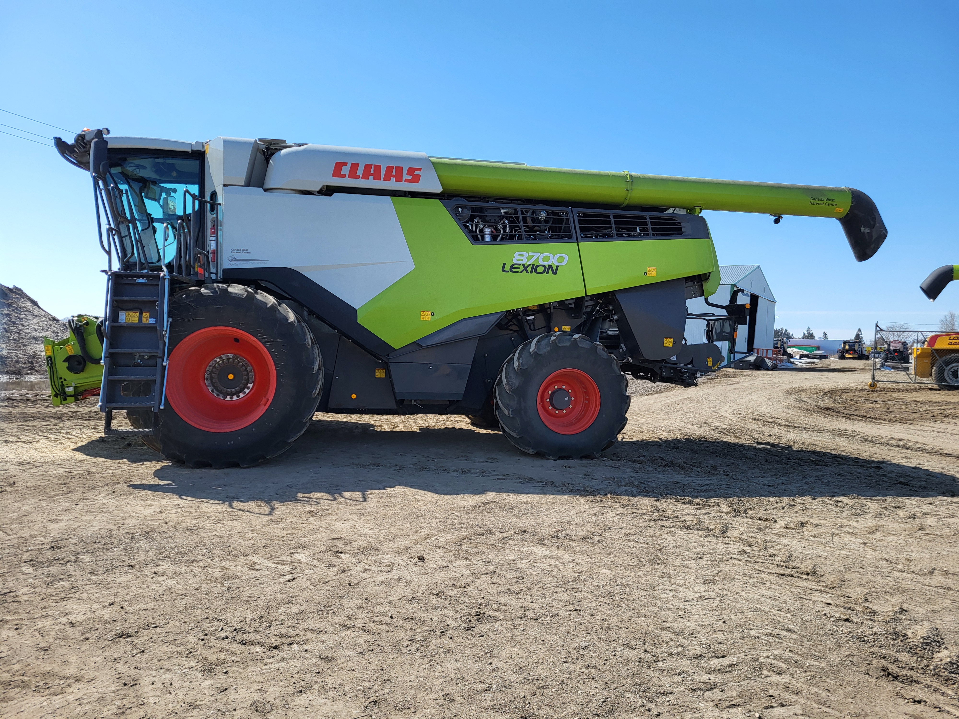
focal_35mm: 26
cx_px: 480
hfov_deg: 67.3
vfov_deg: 53.1
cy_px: 360
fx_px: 720
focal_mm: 5.4
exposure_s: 1/3160
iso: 40
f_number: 1.8
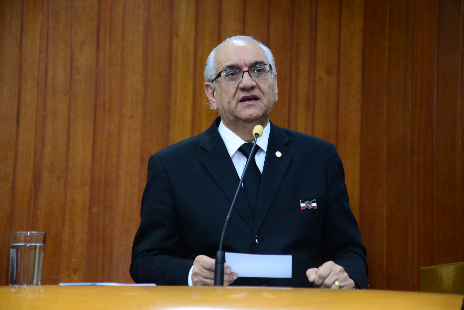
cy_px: 155
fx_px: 1289
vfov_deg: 13.7
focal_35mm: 100
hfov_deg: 20.4
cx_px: 232
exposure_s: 1/60
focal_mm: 100
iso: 2500
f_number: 5.6
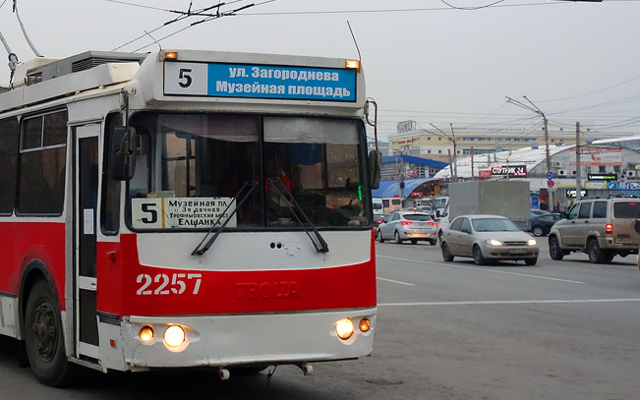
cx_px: 174
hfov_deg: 32.5
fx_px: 1082
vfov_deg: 20.8
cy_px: 90
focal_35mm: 62
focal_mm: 12.32
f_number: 2.5
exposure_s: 1/500
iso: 640
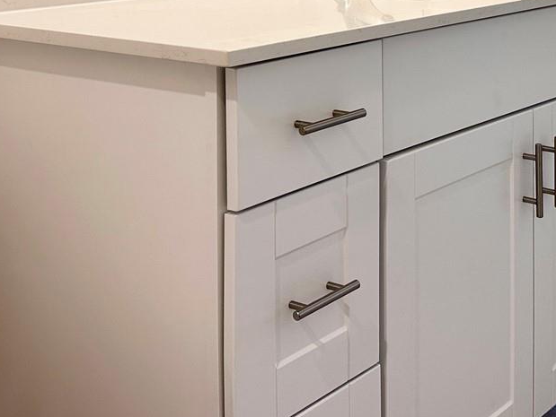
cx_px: 349
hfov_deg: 31.0
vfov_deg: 22.4
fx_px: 996
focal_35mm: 62
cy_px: -41
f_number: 1.78
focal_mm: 6.86
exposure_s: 1/120
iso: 100
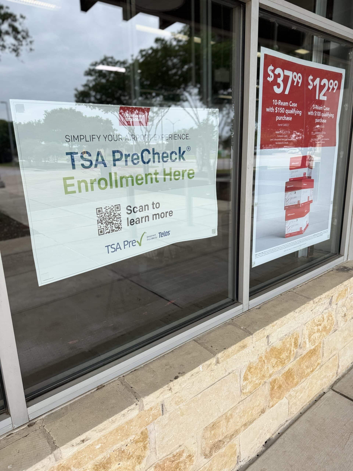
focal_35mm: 24
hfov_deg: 56.8
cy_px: 236
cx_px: 176
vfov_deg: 71.6
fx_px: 326
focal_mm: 6.76
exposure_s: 1/1292
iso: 80
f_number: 1.78
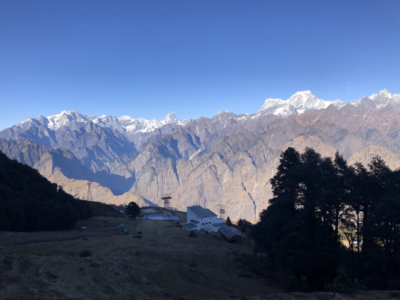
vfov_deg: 49.7
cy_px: 150
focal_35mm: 28
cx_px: 200
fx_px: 324
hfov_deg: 63.4
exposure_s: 1/1600
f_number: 1.8
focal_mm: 3.99
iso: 20
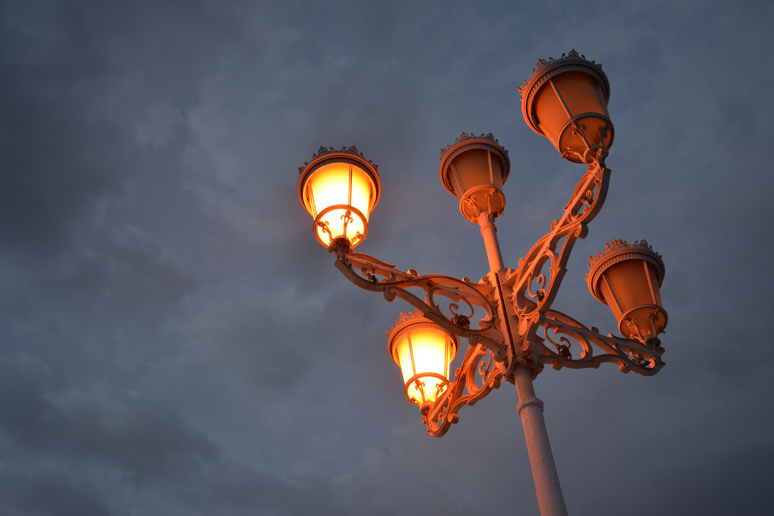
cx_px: 385
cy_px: 252
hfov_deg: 48.5
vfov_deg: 33.4
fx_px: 860
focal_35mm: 40
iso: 400
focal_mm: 26
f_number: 4.5
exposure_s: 1/80
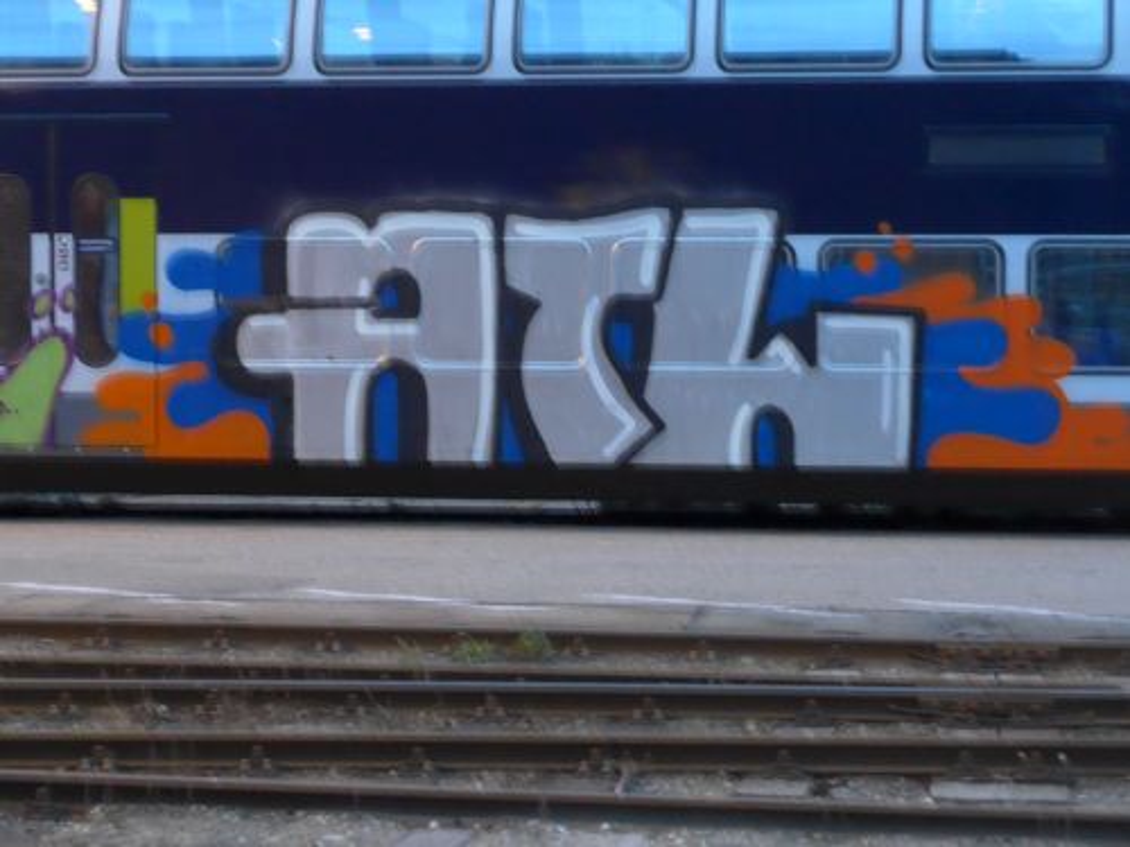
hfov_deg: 19.1
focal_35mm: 103
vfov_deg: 14.4
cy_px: 424
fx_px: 3362
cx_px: 565
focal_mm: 20.4
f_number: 4.8
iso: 1250
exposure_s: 1/8
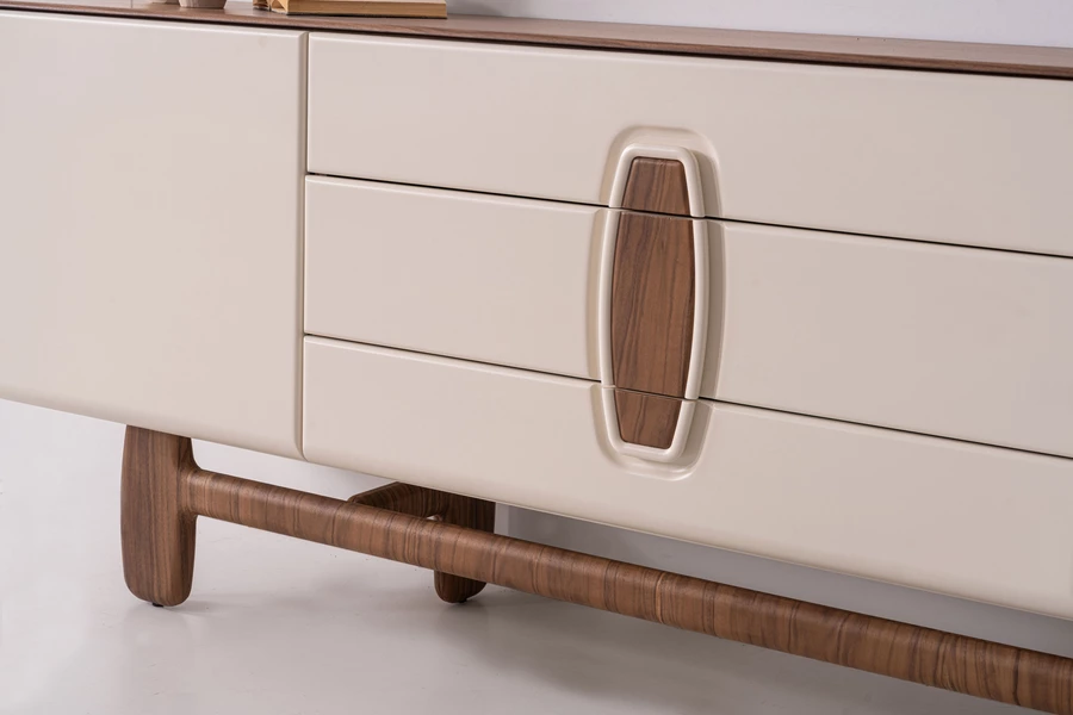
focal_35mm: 70
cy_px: 358
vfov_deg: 19.5
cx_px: 536
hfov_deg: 28.8
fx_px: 2086
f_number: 11
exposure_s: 1/125
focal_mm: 70
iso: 100
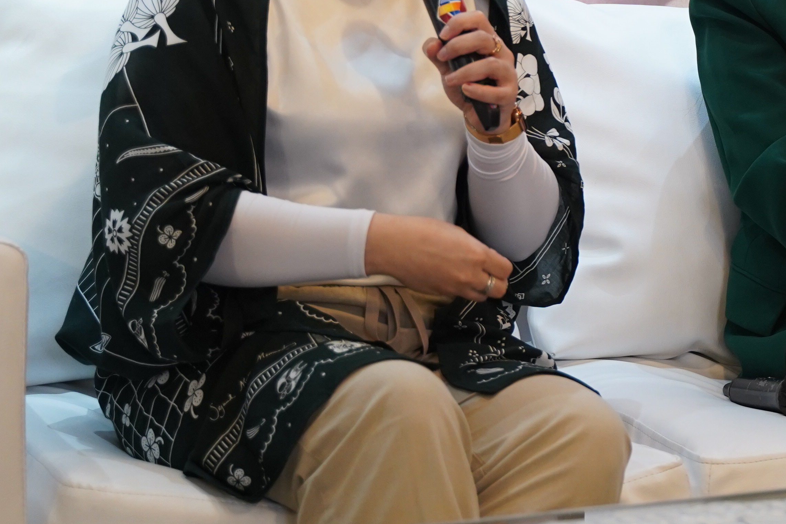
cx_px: 898
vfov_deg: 12.3
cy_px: 20
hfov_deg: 17.8
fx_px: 2401
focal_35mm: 110
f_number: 2.8
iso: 1600
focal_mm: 42
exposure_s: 1/100
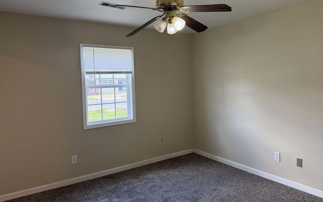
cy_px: 93
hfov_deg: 70.4
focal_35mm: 26
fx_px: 229
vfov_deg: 47.6
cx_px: 164
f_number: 1.78
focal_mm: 6.76
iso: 200
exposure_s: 1/167
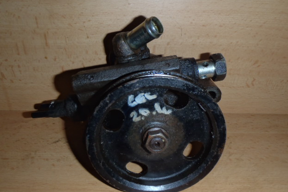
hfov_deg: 61.9
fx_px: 240
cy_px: 108
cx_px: 141
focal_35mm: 30
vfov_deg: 43.5
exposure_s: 1/30
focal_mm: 5
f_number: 3.9
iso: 100
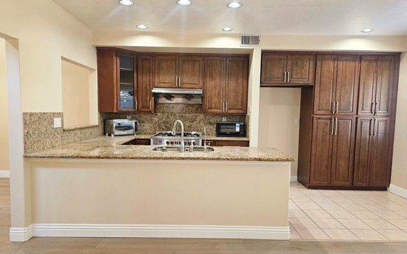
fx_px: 277
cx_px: 202
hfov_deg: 72.5
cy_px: 136
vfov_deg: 49.2
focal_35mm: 25
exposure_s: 1/120
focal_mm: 6.3
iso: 400
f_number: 1.7
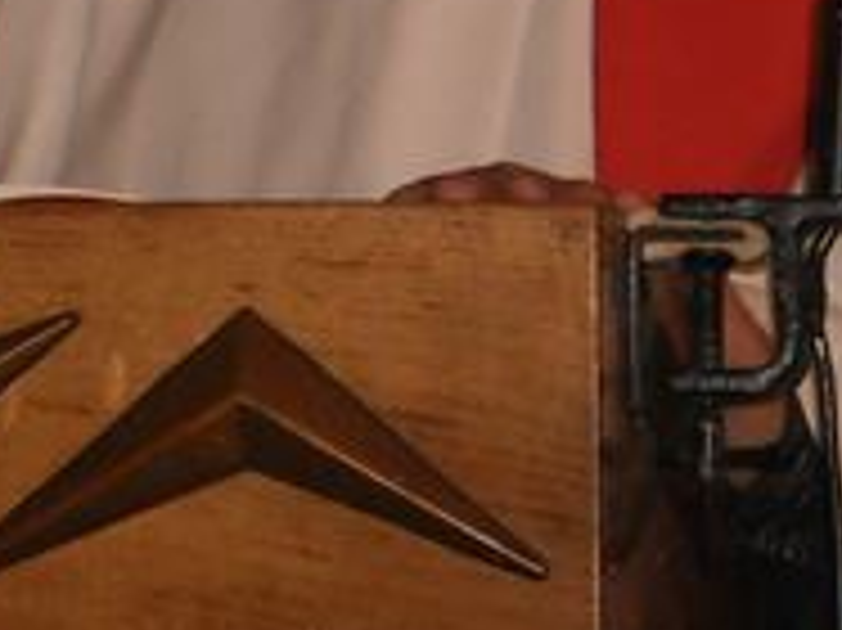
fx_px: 7463
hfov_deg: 6.5
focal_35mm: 307
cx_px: 288
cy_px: -254
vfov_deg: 4.8
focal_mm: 14.3
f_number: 5.1
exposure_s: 1/50
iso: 250
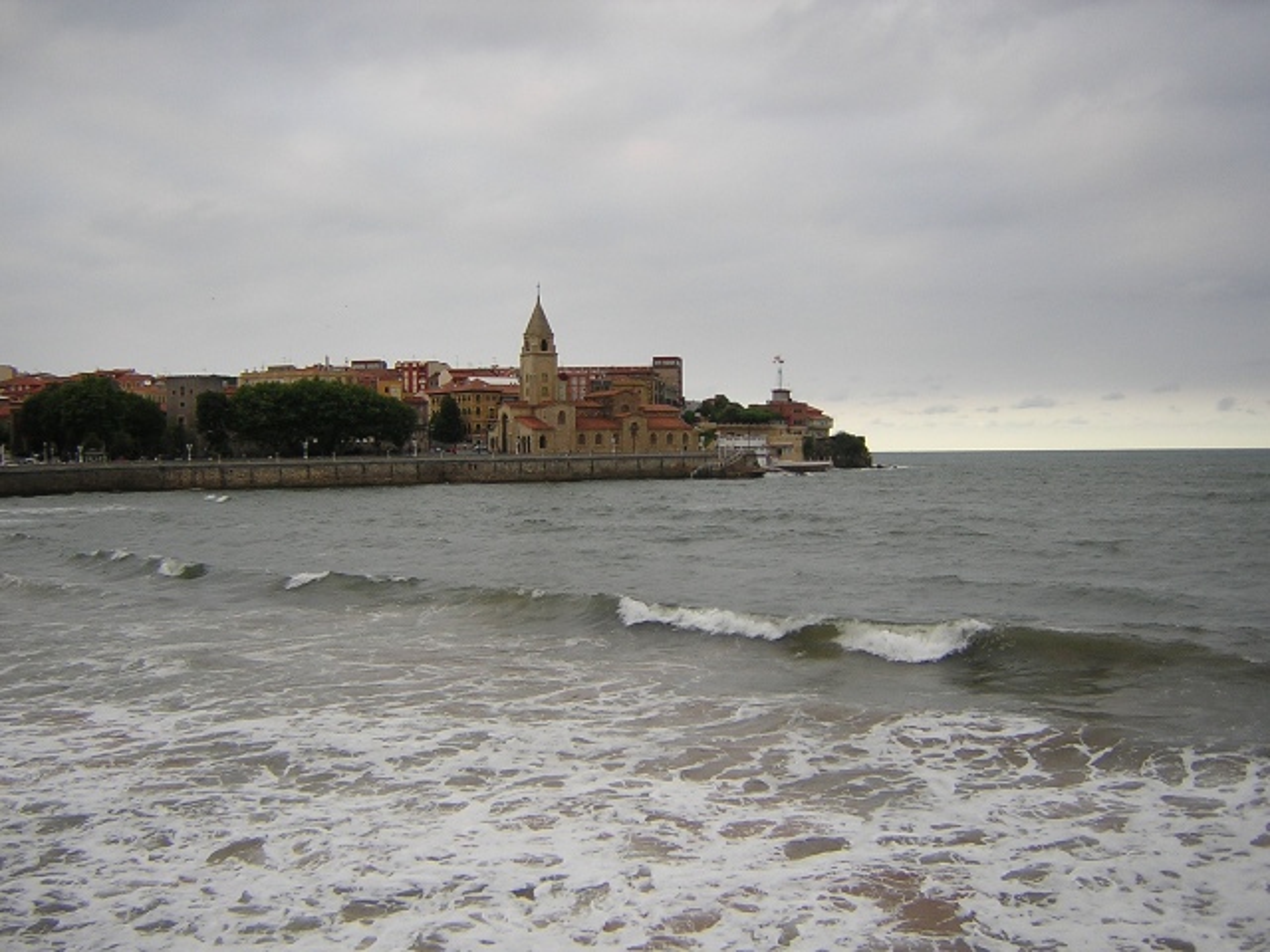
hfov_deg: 51.4
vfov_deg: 39.7
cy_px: 476
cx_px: 635
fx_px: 1321
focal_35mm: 36
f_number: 2.6
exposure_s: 1/131
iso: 100
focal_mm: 4.7
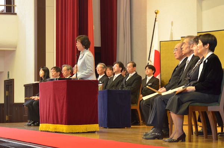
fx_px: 698
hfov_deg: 18.2
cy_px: 74
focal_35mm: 112
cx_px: 112
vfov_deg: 12.1
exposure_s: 1/45
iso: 1600
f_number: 6.7
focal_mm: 75
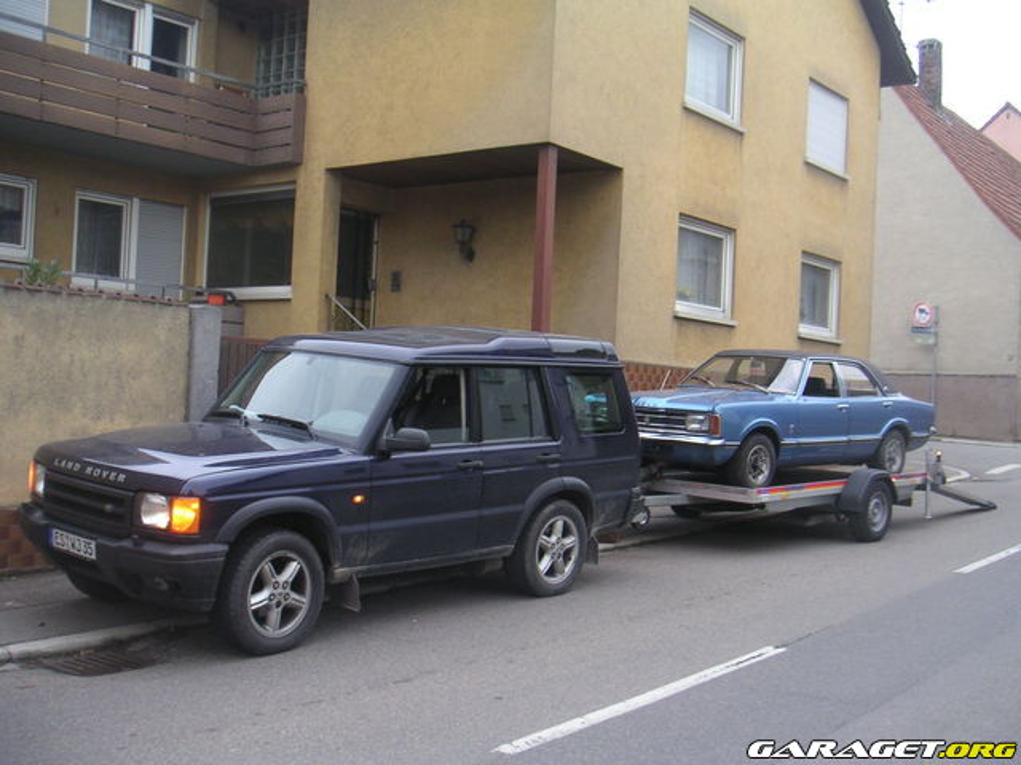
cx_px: 510
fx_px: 1180
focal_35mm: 40
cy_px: 382
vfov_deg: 36.0
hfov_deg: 46.8
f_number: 2.8
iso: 80
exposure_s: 1/45
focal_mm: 6.2
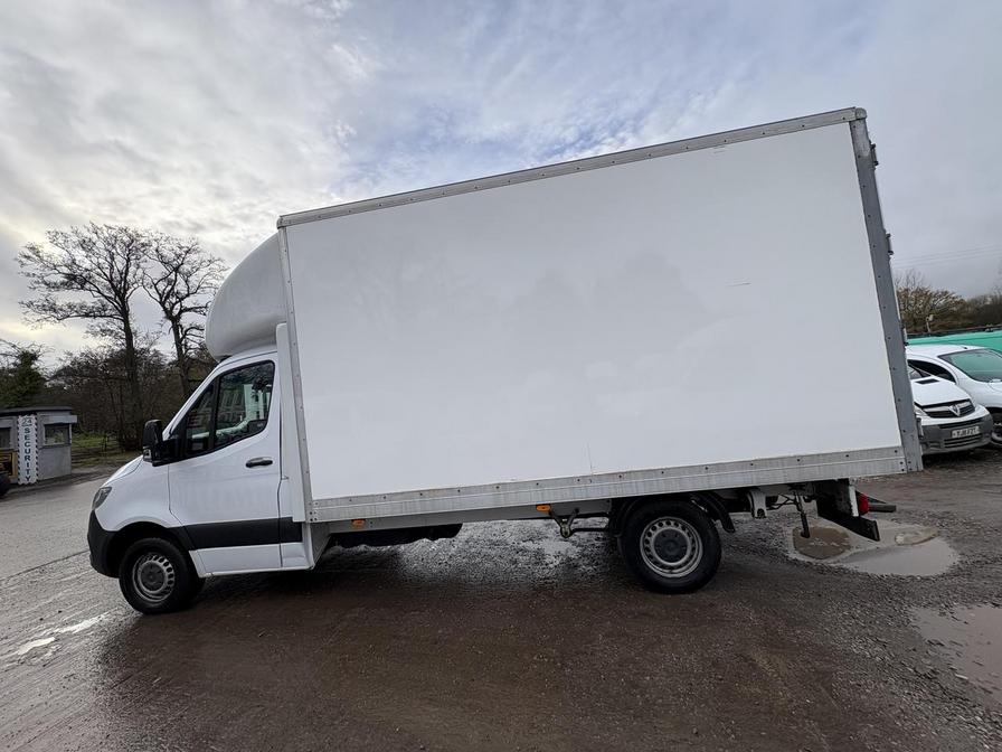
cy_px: 376
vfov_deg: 85.7
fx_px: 405
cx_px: 501
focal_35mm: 14
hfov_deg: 102.1
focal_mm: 2.22
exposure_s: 1/1020
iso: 40
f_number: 2.2
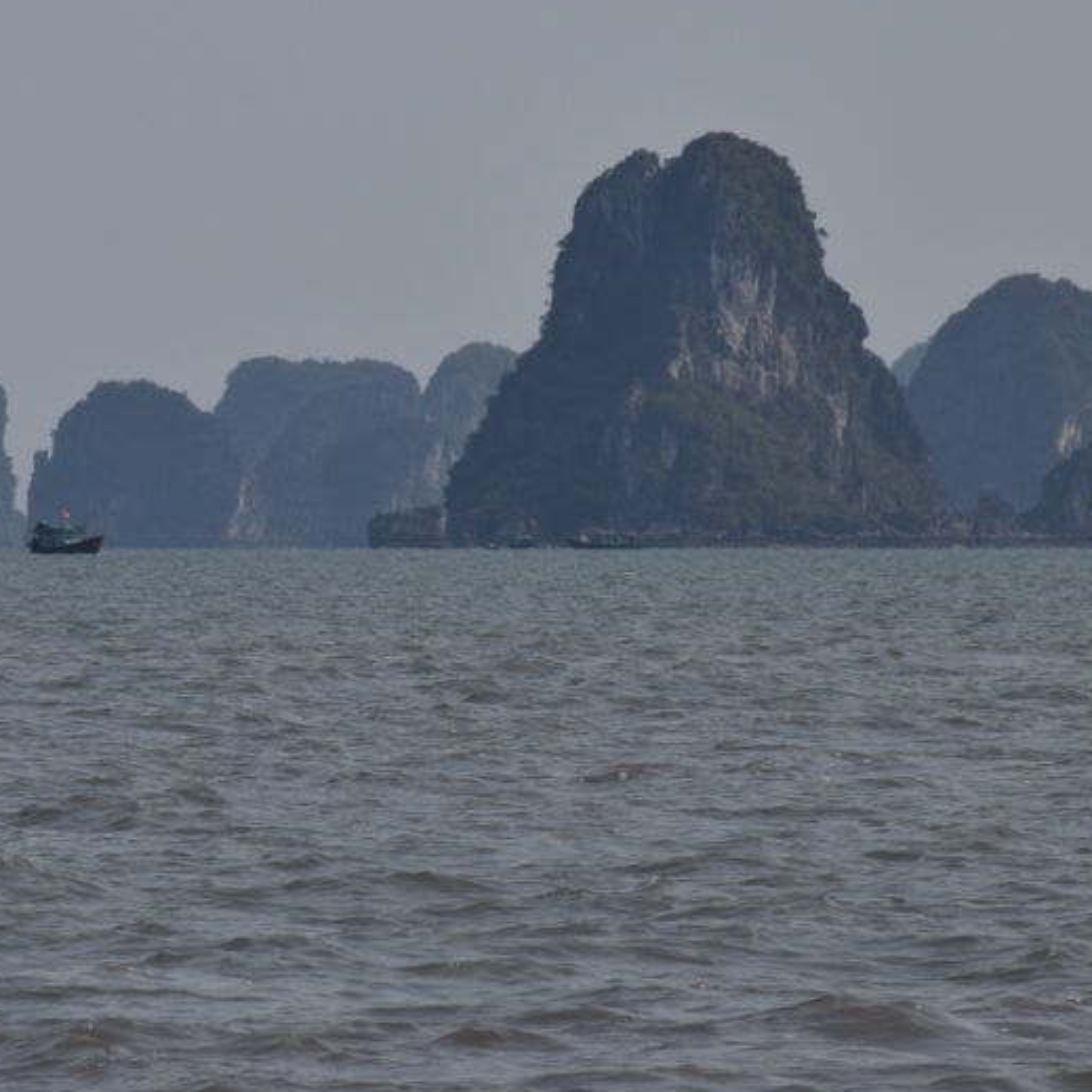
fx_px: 12563
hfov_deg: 5.0
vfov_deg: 5.0
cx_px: 137
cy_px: 493
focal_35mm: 352
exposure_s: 1/400
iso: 200
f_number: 25
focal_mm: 140
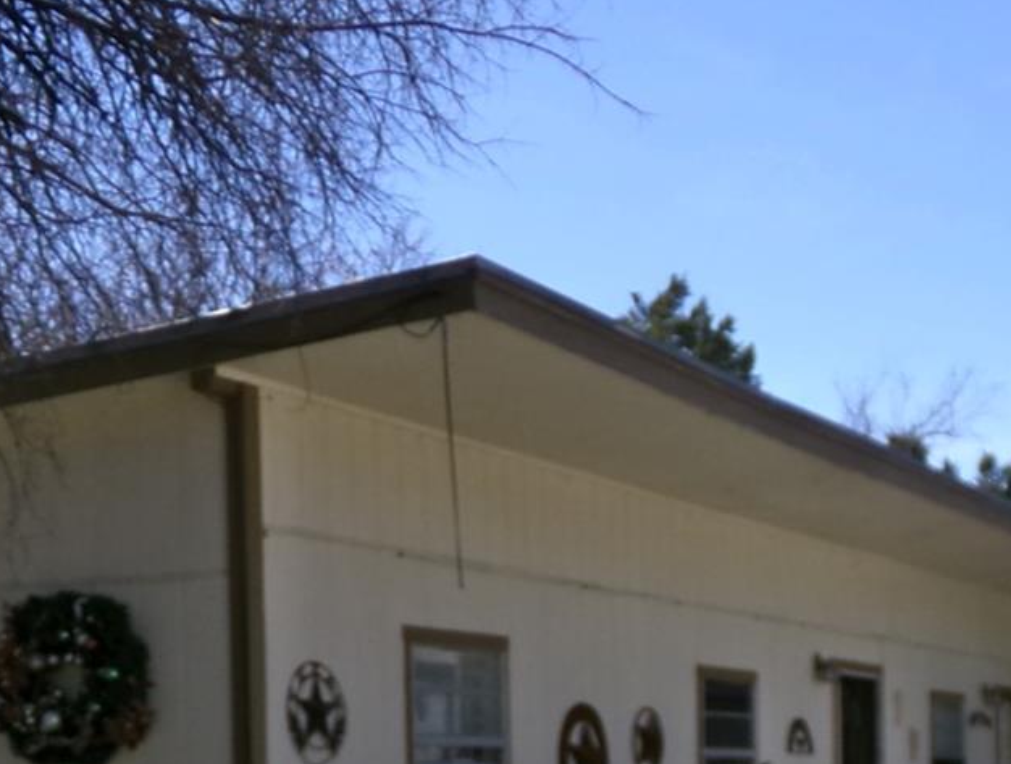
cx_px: 771
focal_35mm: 78
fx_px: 2284
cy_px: 914
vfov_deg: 18.0
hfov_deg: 24.6
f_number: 3.7
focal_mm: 4.3
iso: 100
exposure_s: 1/600
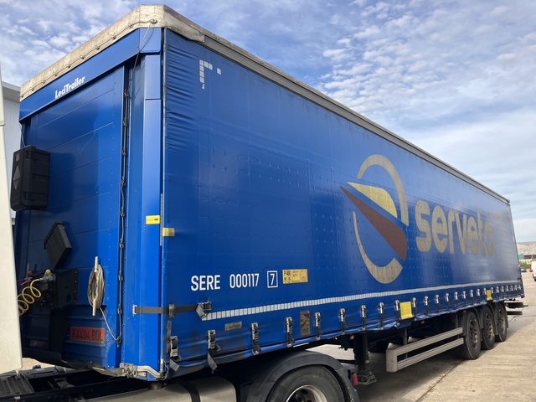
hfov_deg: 63.4
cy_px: 201
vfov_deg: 49.7
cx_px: 268
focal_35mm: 28
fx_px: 434
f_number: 1.8
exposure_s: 1/471
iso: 32
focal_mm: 3.99
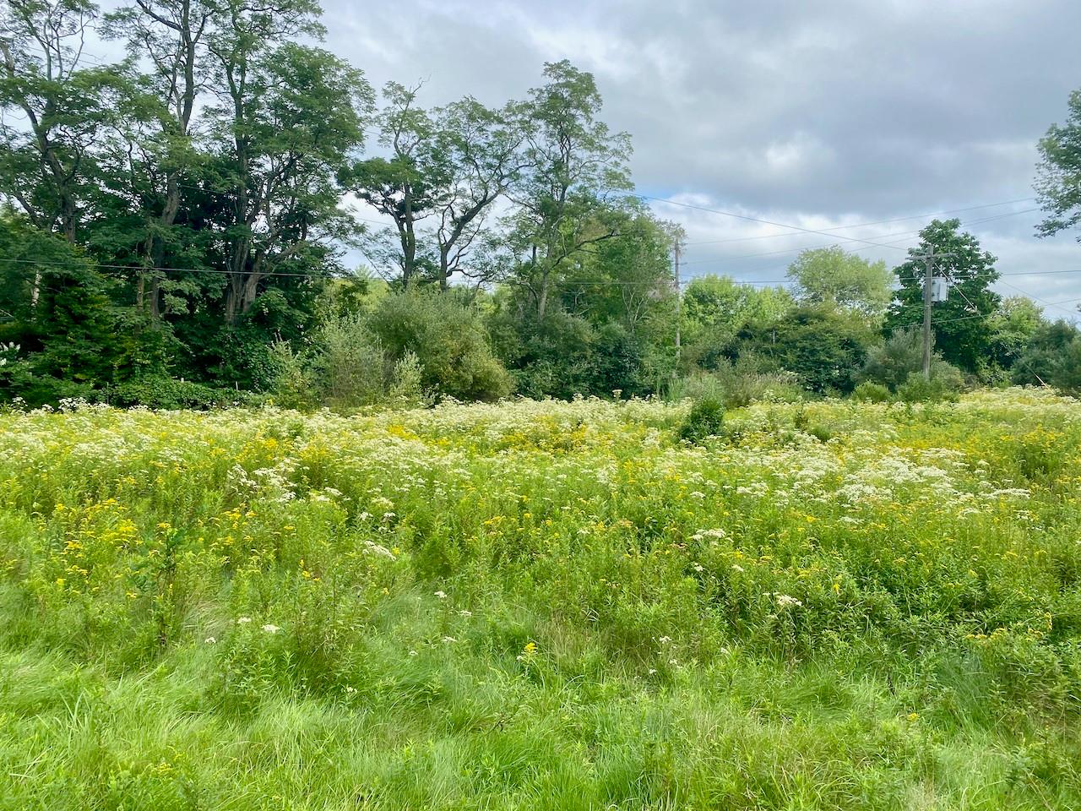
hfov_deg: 67.3
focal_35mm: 26
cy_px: 406
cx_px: 540
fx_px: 812
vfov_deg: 53.1
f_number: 1.8
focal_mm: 4.25
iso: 32
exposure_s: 1/1608
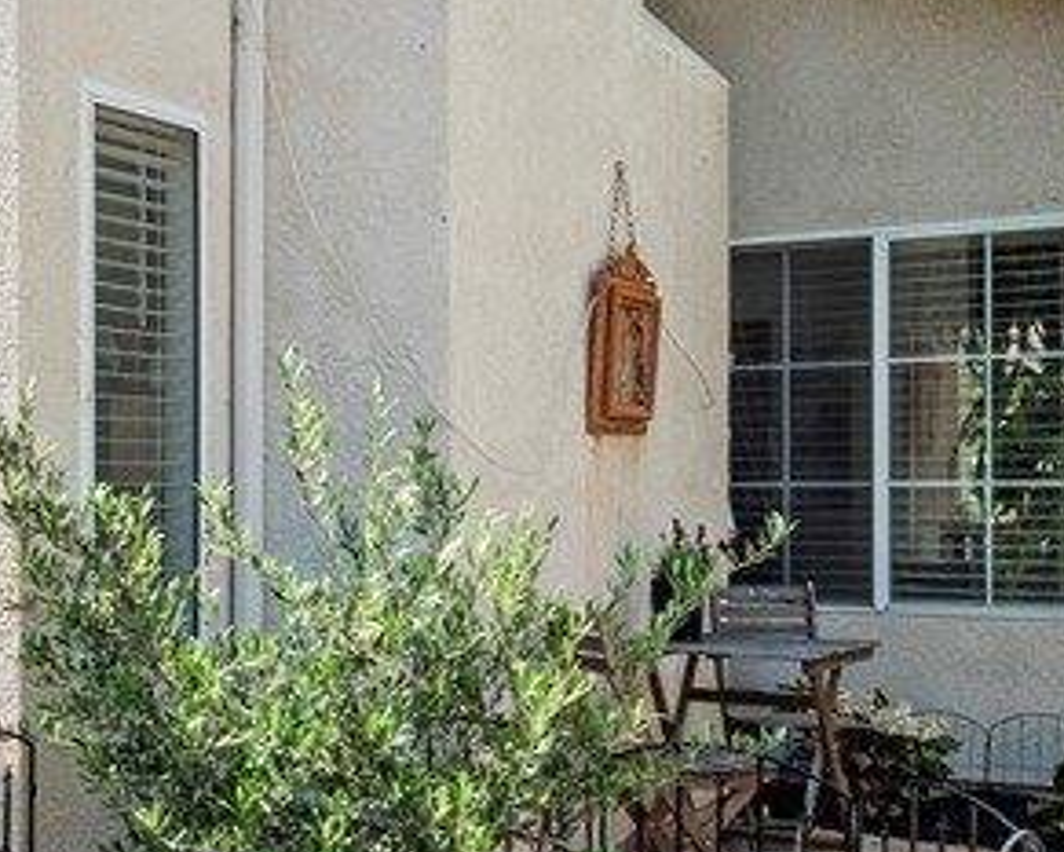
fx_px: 1733
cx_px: 44
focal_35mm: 55
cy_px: 556
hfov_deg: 31.9
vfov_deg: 27.5
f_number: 8
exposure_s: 1/160
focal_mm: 8
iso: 250
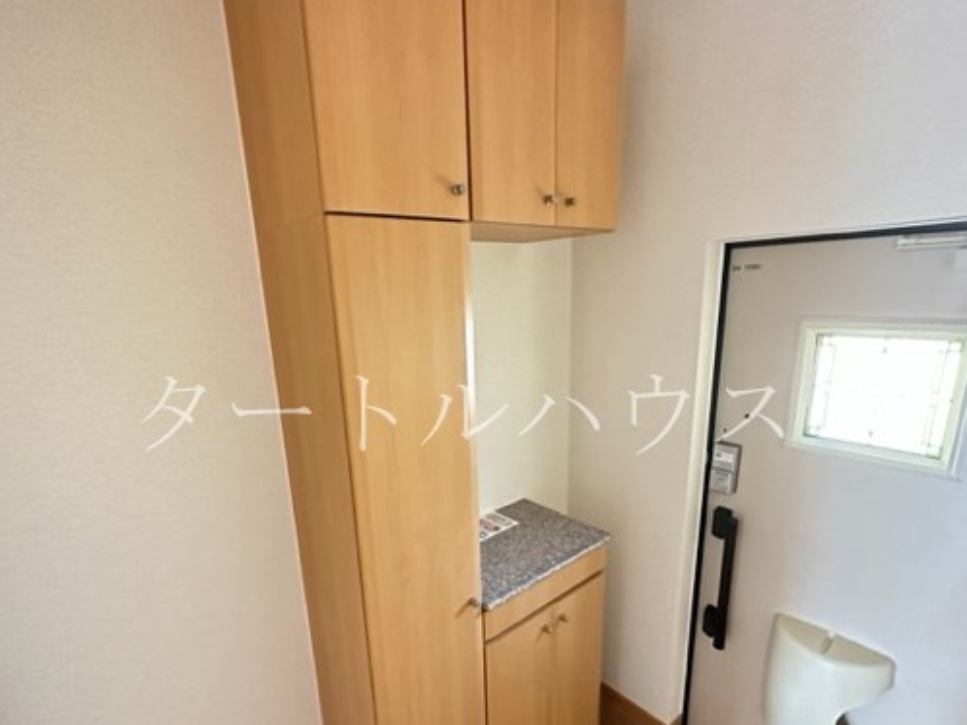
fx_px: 503
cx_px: 464
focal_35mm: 18
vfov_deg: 71.1
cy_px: 418
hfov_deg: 87.7
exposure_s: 1/49
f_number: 2.2
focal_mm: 2.22
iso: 1250
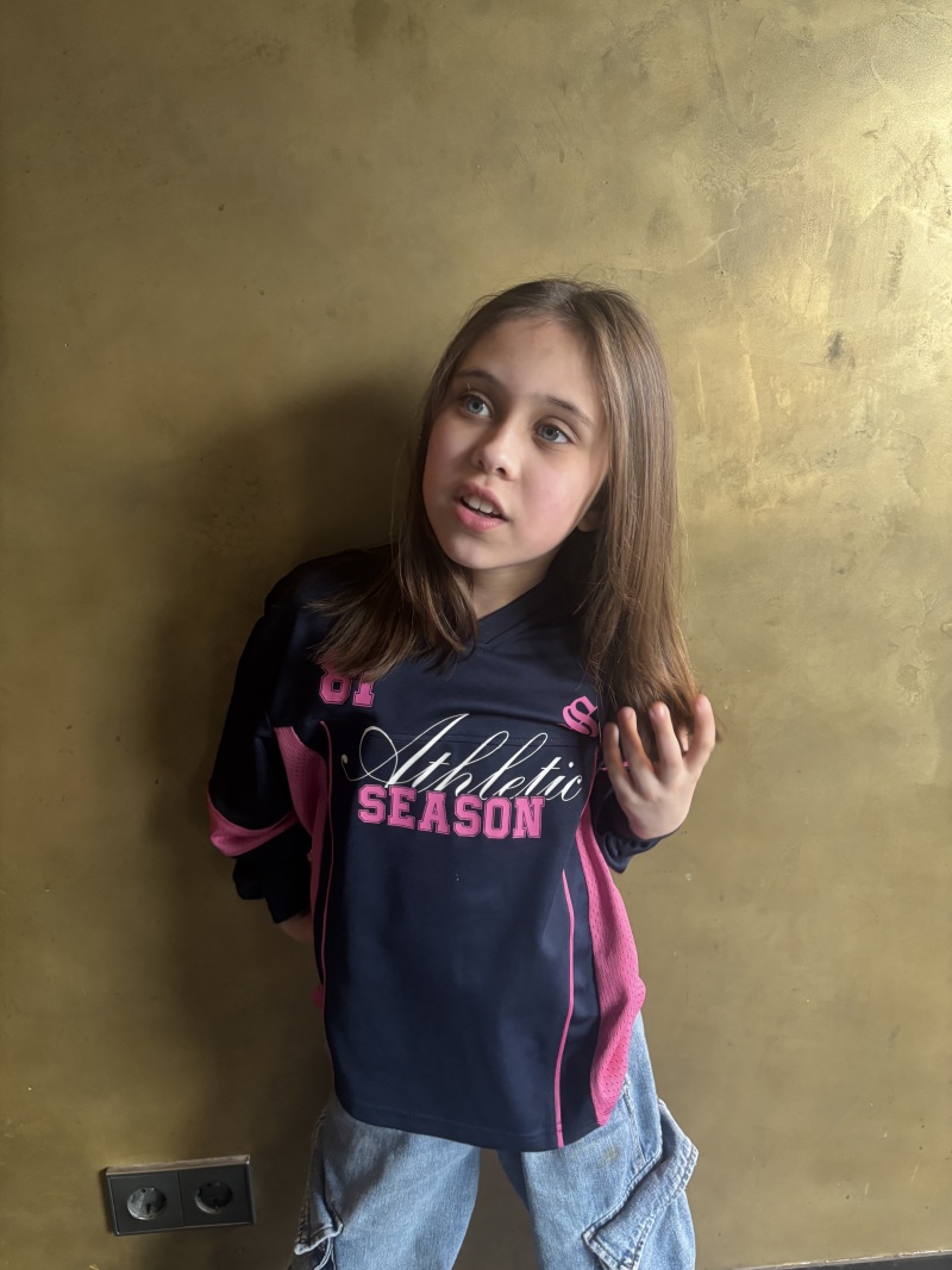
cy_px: 635
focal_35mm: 26
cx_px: 476
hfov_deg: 53.1
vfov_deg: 67.3
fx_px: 954
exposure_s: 1/50
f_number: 1.6
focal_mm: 5.96
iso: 200
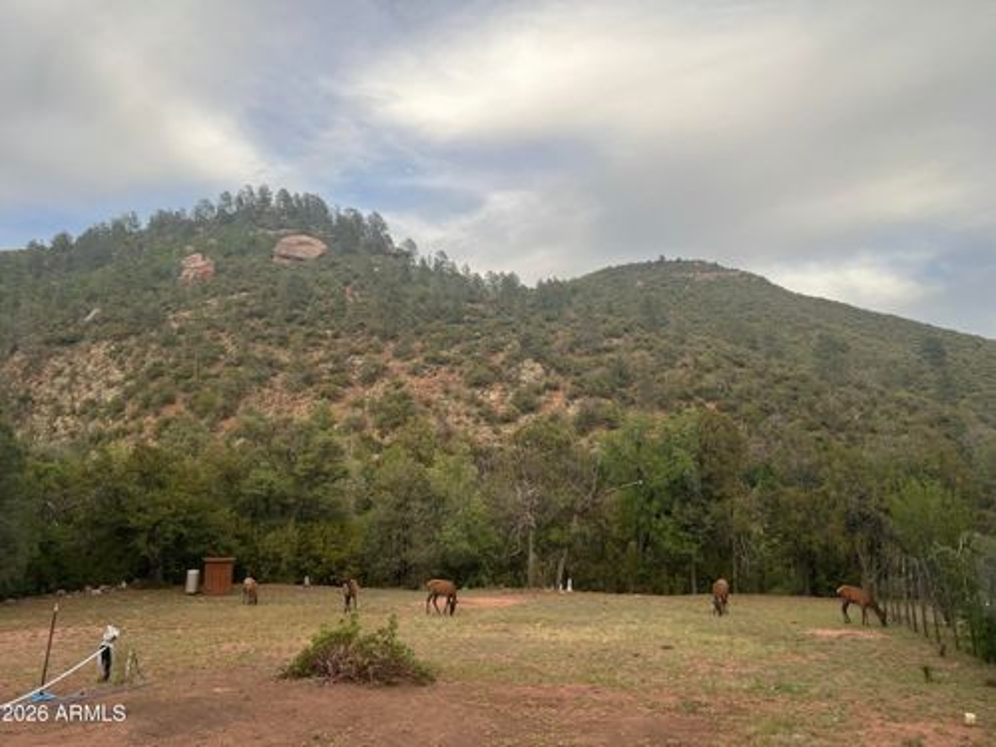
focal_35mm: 26
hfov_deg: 67.3
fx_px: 748
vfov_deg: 53.1
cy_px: 374
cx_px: 498
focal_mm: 5.7
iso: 40
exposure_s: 1/198
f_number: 1.5
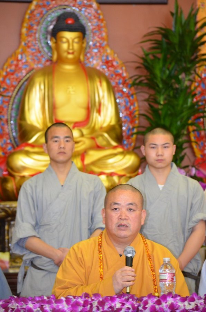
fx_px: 1617
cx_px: 103
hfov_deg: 7.3
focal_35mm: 188
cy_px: 156
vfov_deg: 11.0
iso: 1800
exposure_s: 1/60
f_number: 4.8
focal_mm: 125
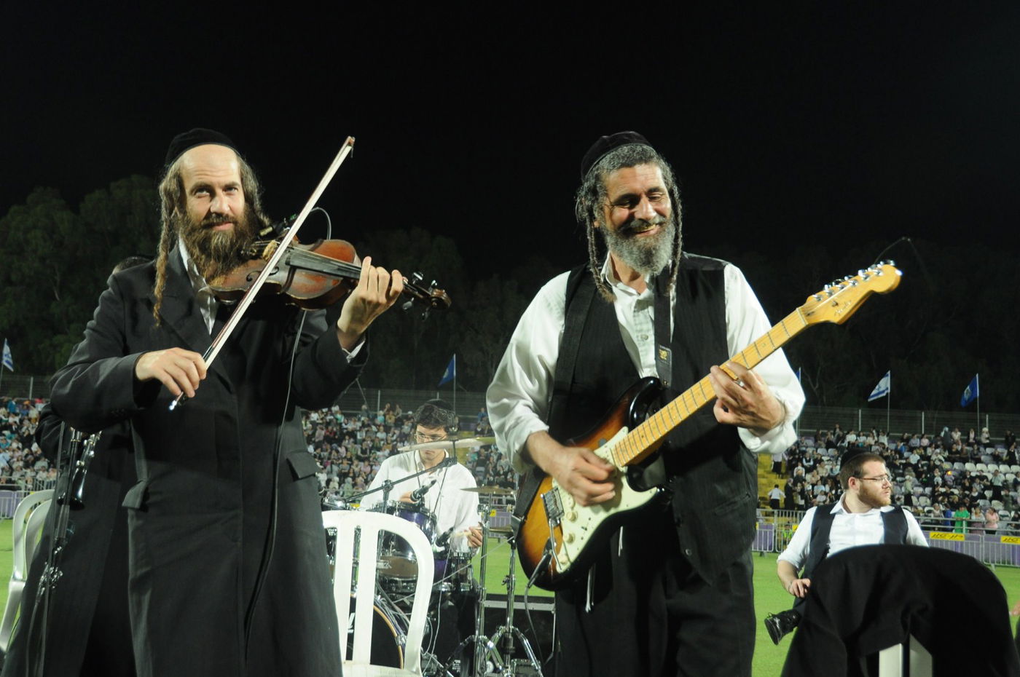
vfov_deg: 31.8
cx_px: 510
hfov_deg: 46.4
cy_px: 338
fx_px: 1189
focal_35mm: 42
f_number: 5
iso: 800
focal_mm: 28
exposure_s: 1/50
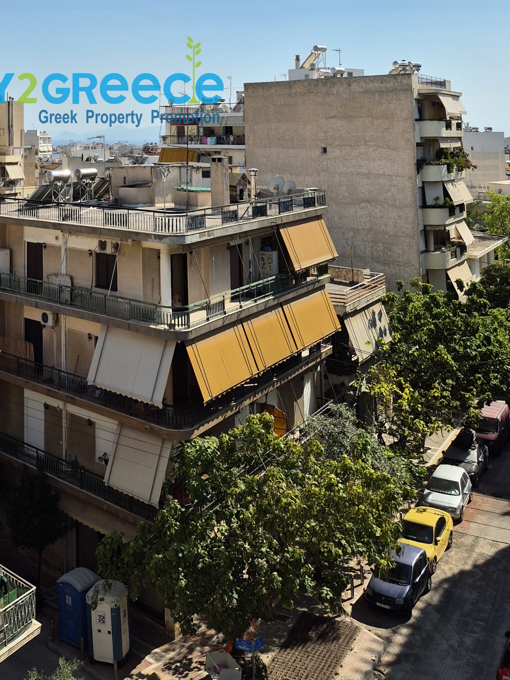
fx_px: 864
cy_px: 82
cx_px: 77
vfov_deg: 40.1
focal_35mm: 44
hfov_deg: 31.7
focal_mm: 5.4
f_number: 1.8
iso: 25
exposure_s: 1/3240
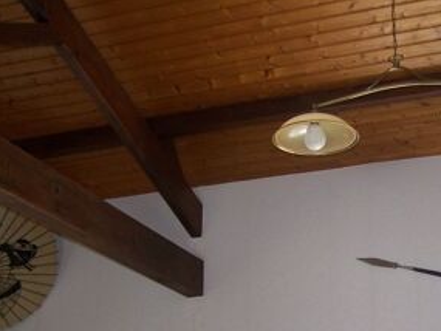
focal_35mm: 64
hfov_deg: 29.4
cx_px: 368
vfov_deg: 22.6
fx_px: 816
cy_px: 275
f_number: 2.8
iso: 80
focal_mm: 6.3
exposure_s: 1/60
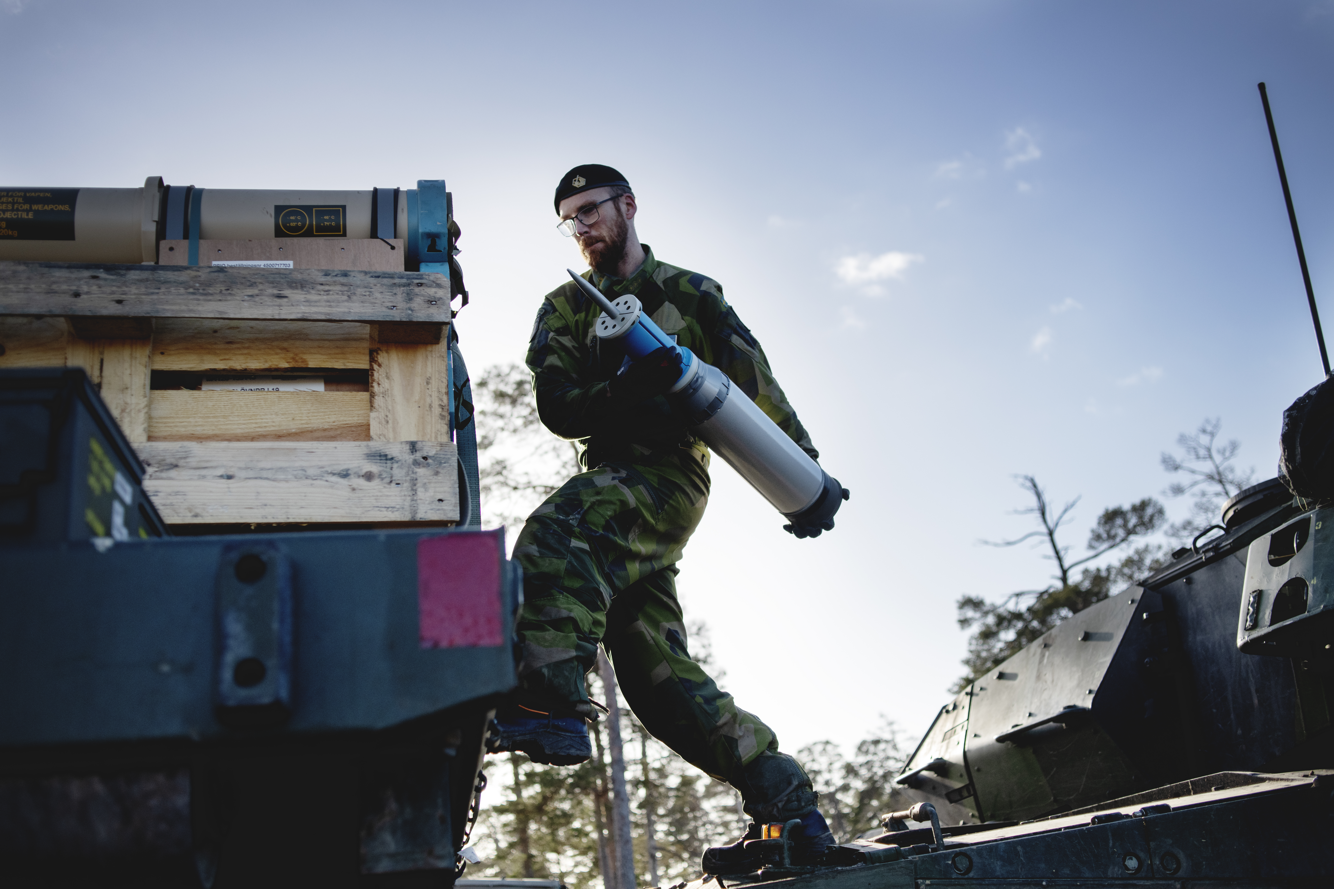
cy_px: 444
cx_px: 667
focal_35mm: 35
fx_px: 1297
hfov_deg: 54.4
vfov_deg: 37.9
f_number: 3.5
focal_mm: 35
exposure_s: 1/5000
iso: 400
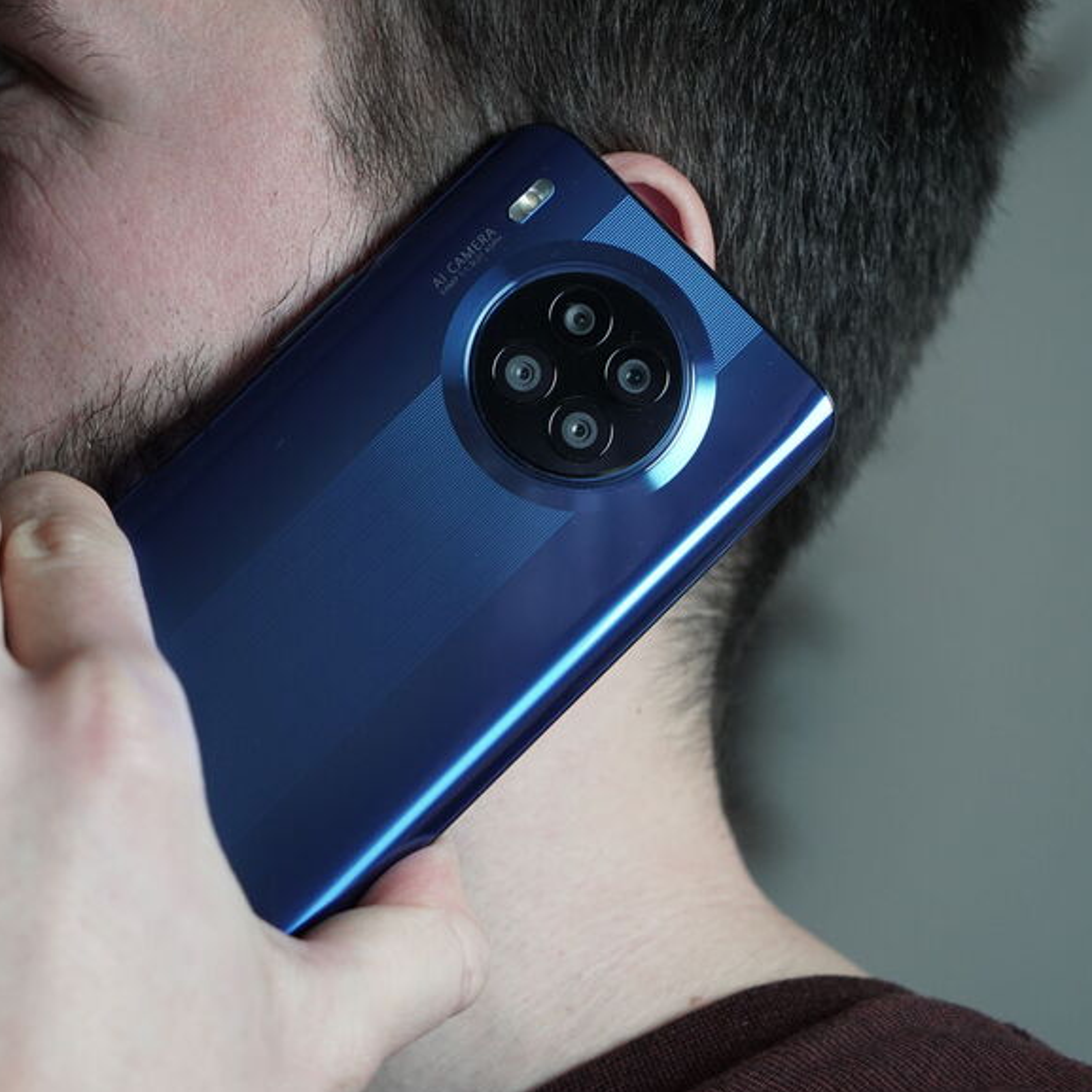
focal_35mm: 99
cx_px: 263
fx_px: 3533
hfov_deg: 17.5
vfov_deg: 17.6
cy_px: 511
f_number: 5.6
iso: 2000
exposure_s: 1/160
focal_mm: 70
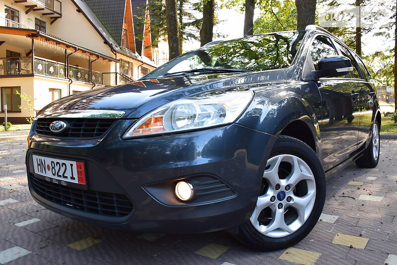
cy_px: 132
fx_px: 298
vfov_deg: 48.0
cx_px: 198
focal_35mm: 27
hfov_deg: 67.3
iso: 400
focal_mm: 18
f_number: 8
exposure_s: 1/60
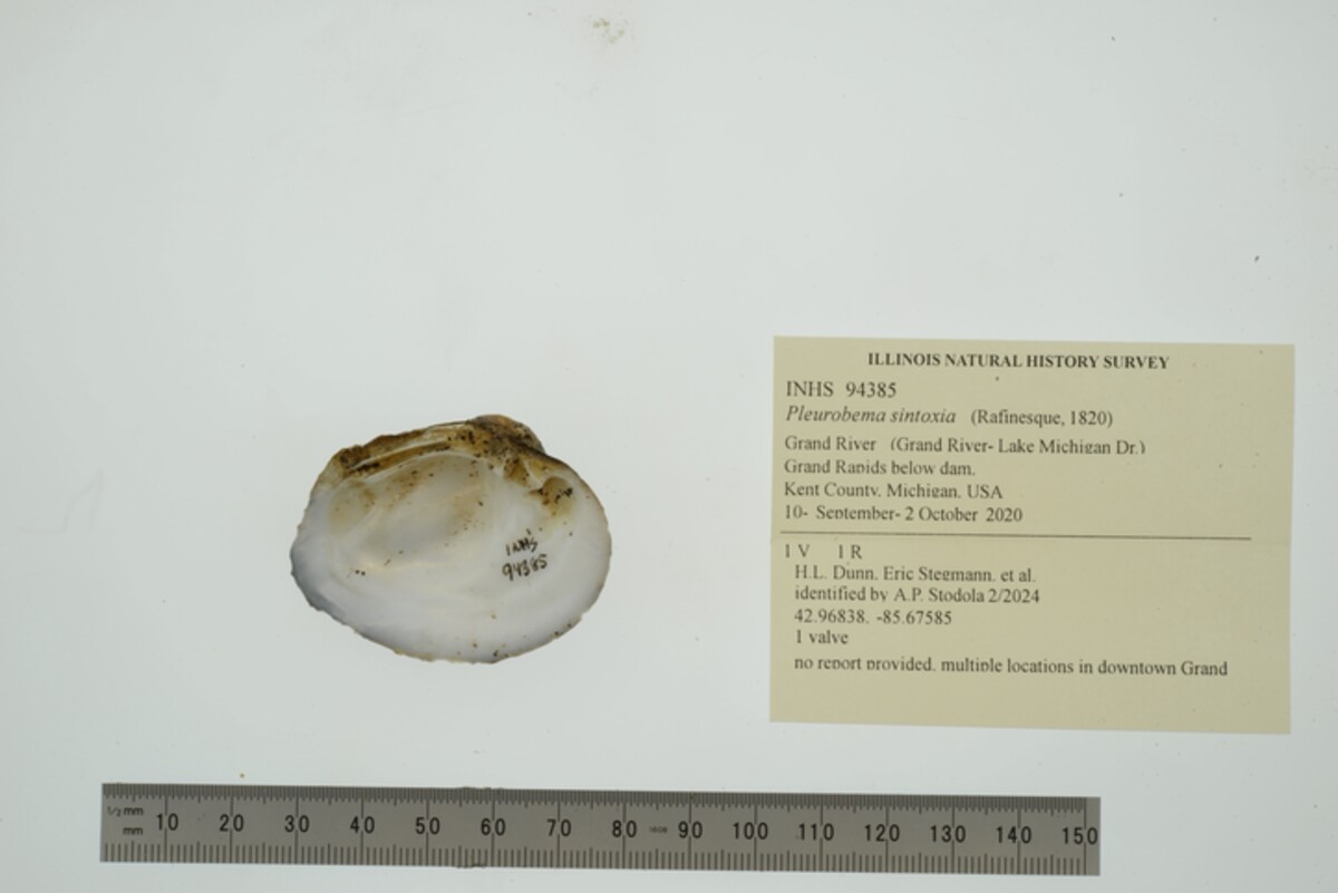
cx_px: 669
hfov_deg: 33.4
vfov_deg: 22.6
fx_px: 2231
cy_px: 446
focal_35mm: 60
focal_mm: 60
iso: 100
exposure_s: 1/13
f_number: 32
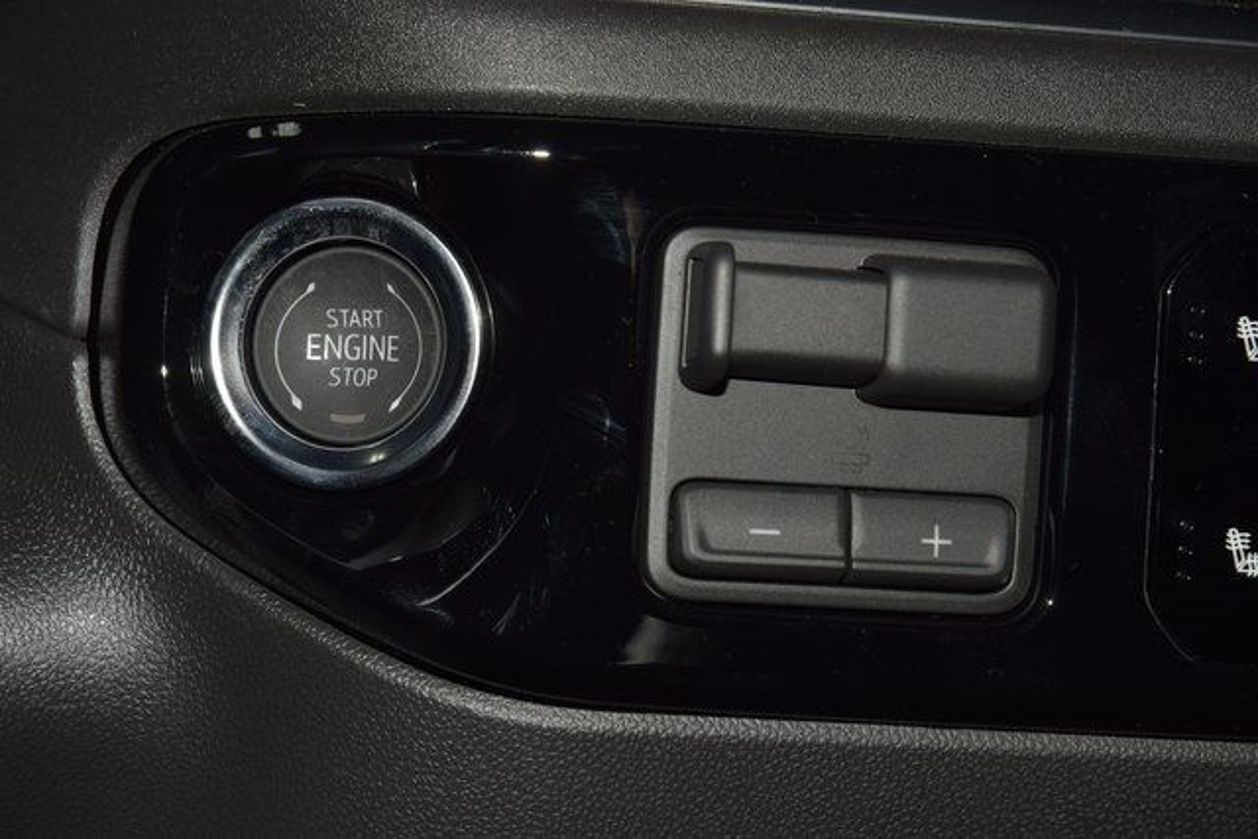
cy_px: 420
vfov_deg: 13.0
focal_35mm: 105
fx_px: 3670
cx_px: 629
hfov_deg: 19.5
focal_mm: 70
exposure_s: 1/125
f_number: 8
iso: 100
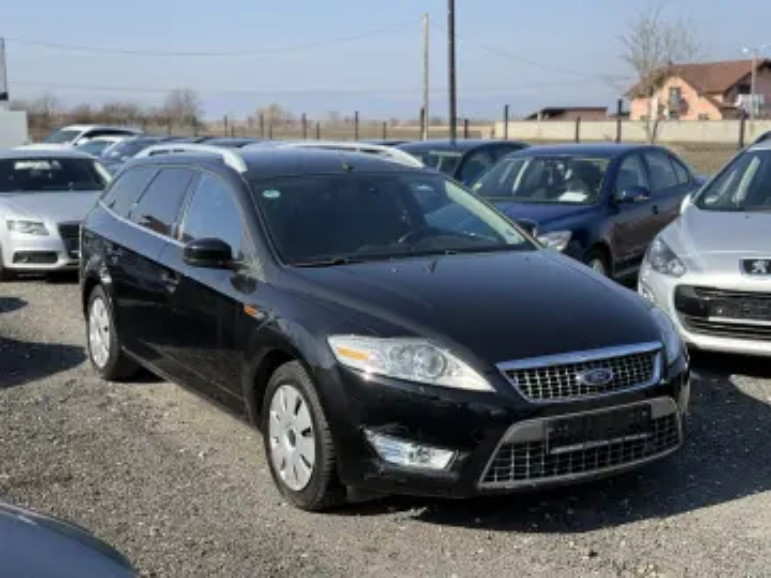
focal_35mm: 48
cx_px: 386
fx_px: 1069
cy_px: 289
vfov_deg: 30.3
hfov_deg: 39.7
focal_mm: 6.76
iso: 64
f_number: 1.78
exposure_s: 1/2033
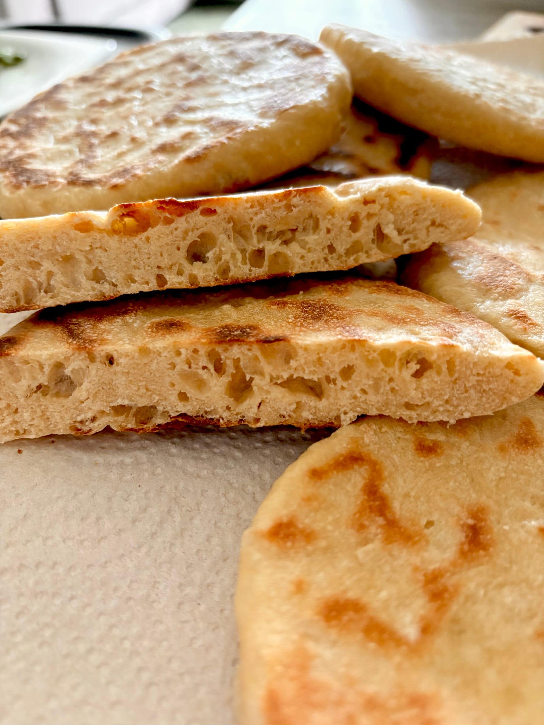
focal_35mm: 26
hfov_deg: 53.1
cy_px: 362
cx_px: 272
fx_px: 545
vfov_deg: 67.3
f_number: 1.6
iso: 500
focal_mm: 5.96
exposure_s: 1/57
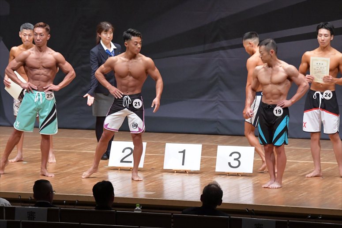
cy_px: 114
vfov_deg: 6.3
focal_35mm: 217
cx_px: 171
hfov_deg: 9.5
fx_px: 2061
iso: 8000
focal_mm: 145
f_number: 5.6
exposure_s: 1/400
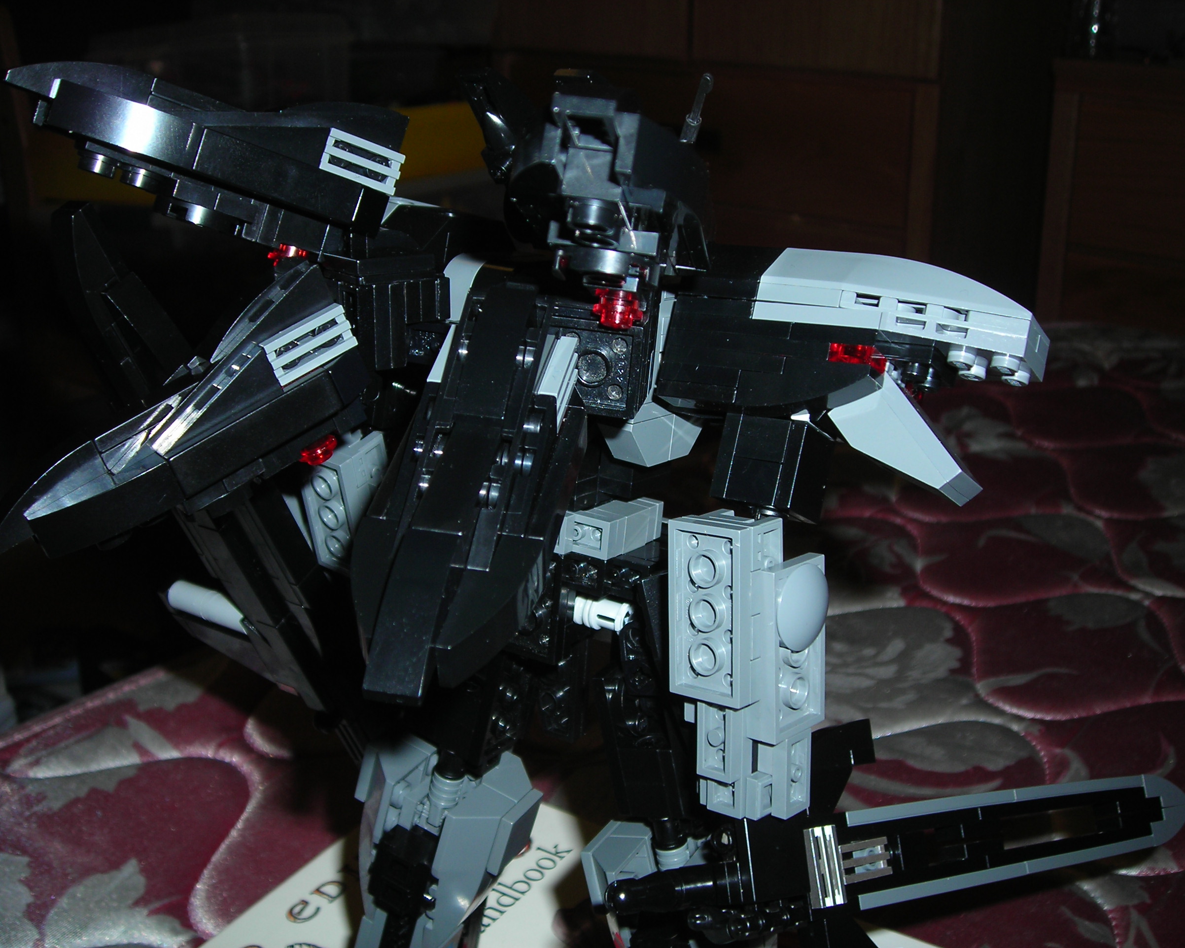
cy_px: 474
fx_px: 1403
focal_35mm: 40
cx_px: 588
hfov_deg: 45.8
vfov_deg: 37.3
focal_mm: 6.3
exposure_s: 1/60.1
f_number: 6.4
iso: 50
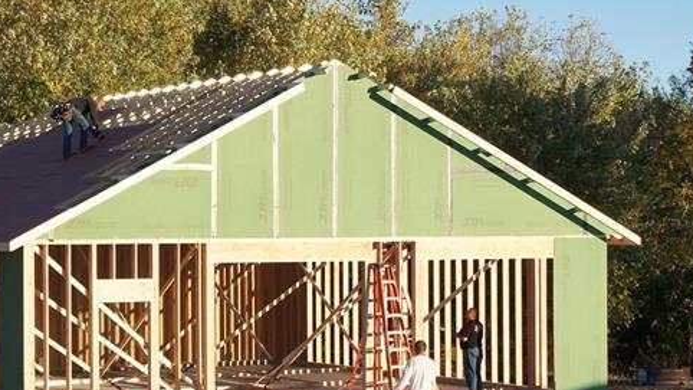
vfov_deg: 12.1
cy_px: 255
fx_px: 1837
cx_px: 131
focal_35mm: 100
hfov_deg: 21.1
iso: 200
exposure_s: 1/320
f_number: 6.3
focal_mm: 30
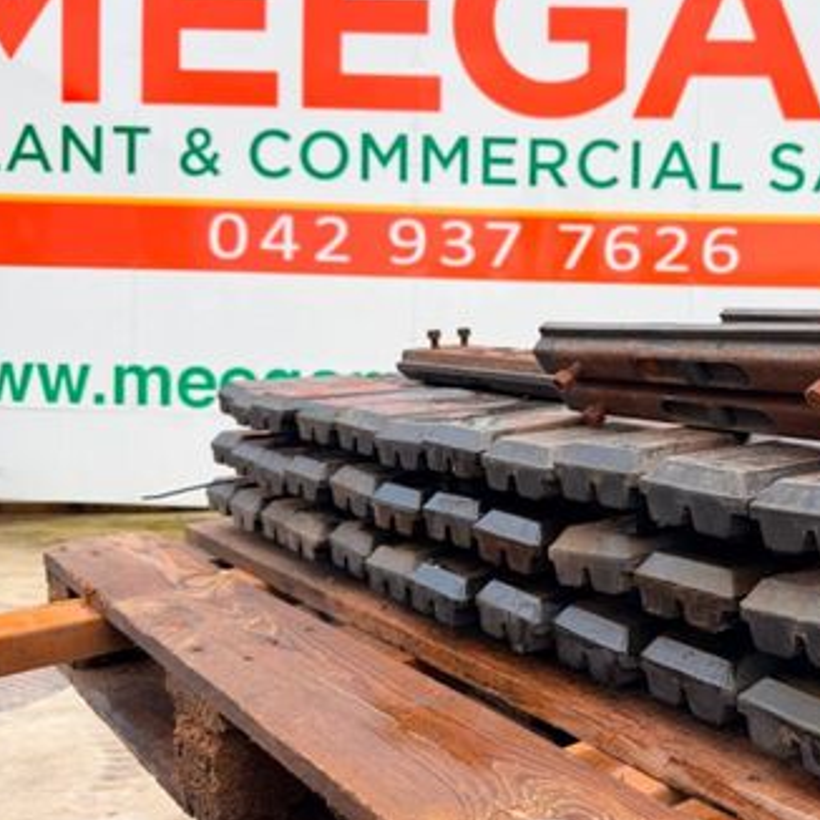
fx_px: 1045
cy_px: 392
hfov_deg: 41.7
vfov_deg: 42.8
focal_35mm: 39
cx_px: 606
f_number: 1.78
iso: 125
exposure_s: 1/200
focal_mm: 6.76
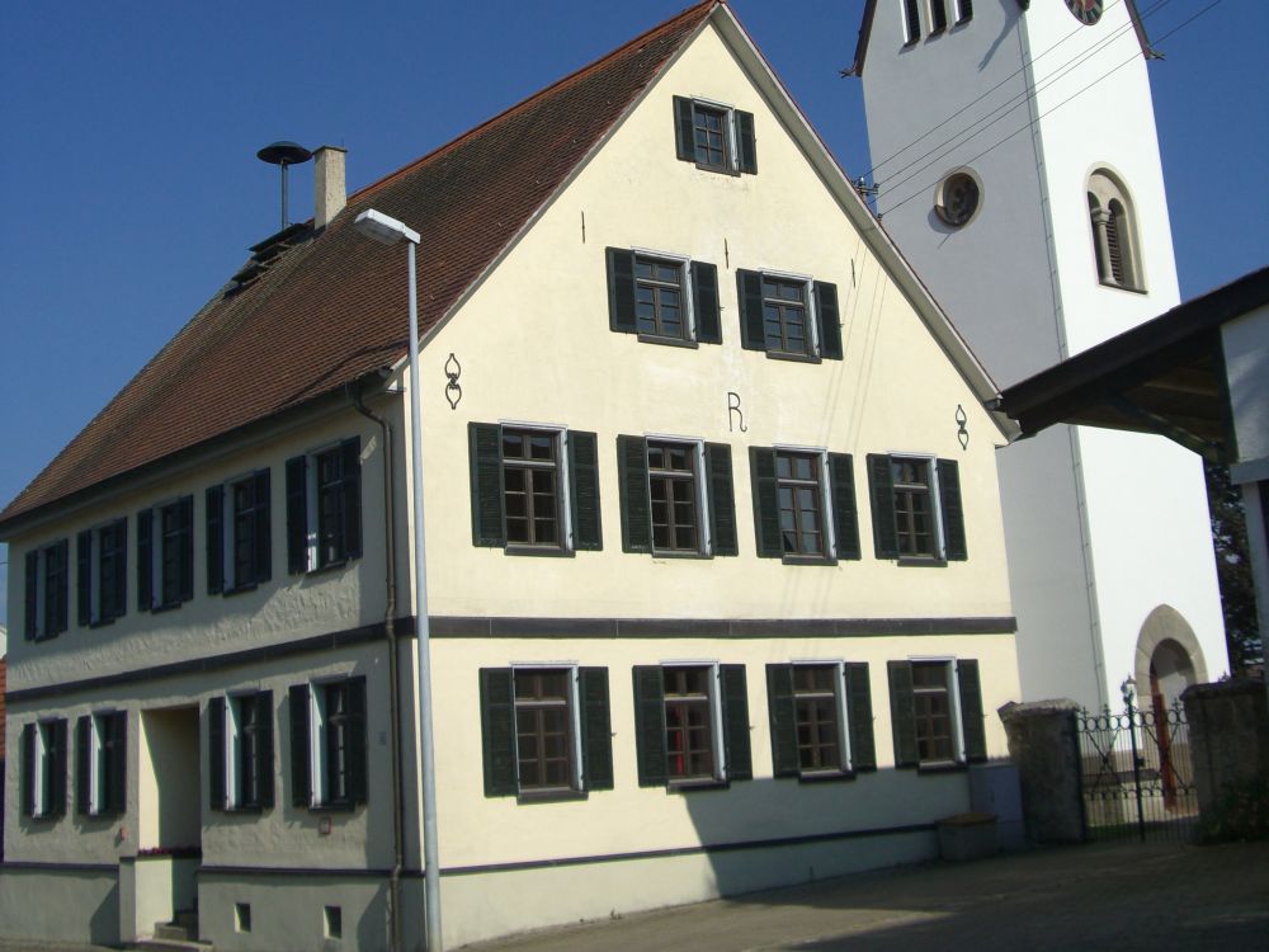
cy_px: 476
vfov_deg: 37.7
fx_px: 1393
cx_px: 634
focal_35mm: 38
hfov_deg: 49.0
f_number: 5.6
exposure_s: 1/640
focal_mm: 7.9
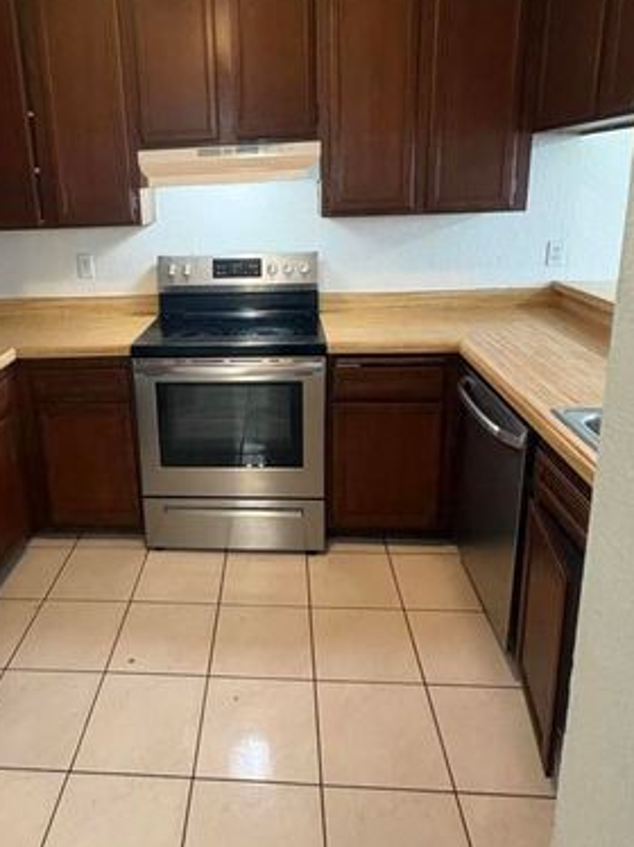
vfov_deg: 68.8
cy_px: 341
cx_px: 226
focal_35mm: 25
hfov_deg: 54.0
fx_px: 611
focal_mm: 2.22
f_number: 2.2
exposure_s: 1/60
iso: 500
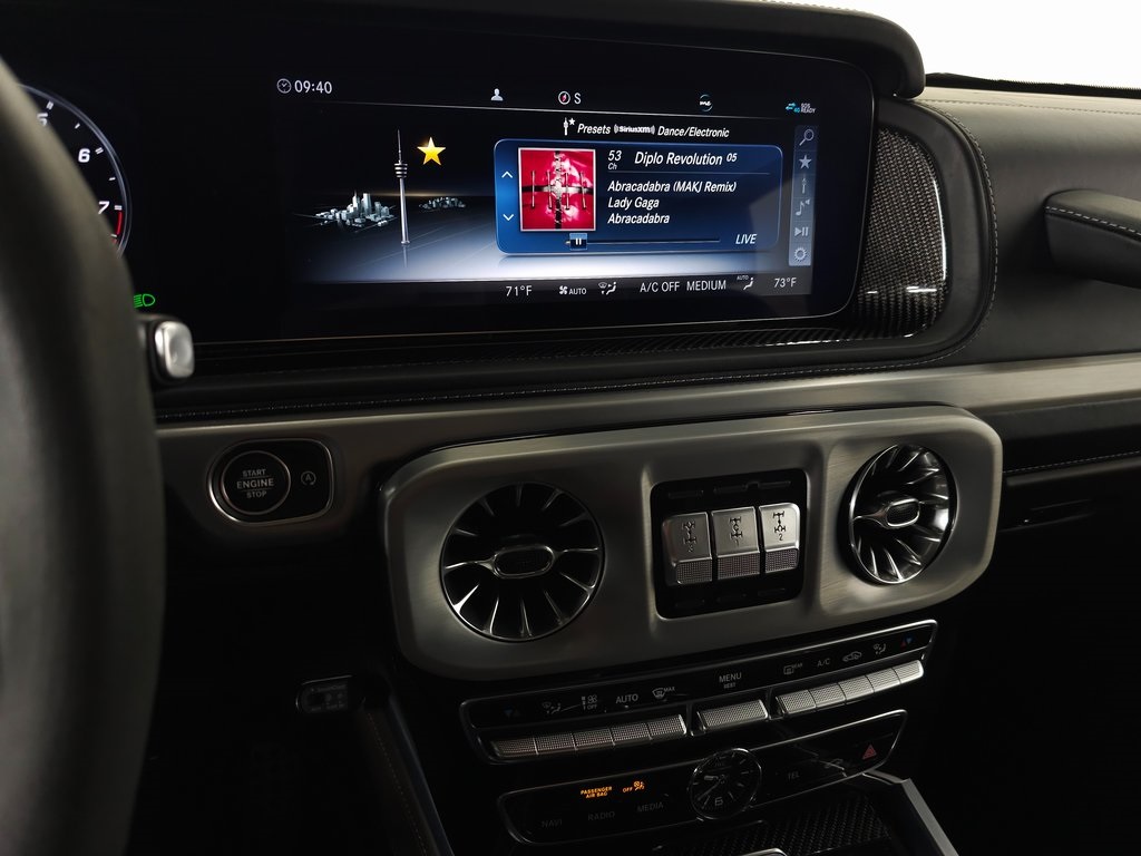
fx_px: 758
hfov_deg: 73.9
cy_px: 428
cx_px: 570
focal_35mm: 23
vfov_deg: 58.9
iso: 125
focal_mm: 6.3
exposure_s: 1/60
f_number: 1.7
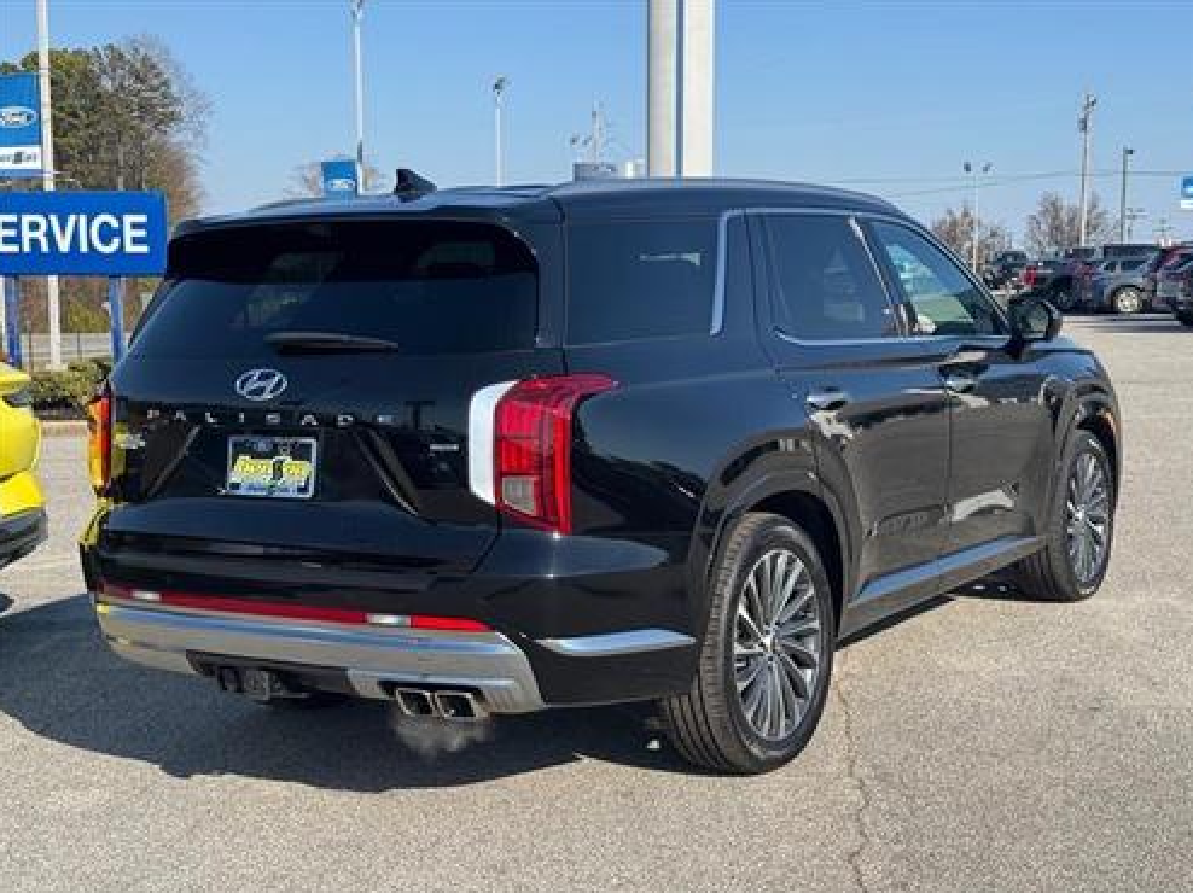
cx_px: 601
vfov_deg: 29.7
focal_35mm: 49
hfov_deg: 38.9
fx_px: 1688
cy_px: 451
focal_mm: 6.76
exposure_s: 1/2415
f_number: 1.78
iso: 64
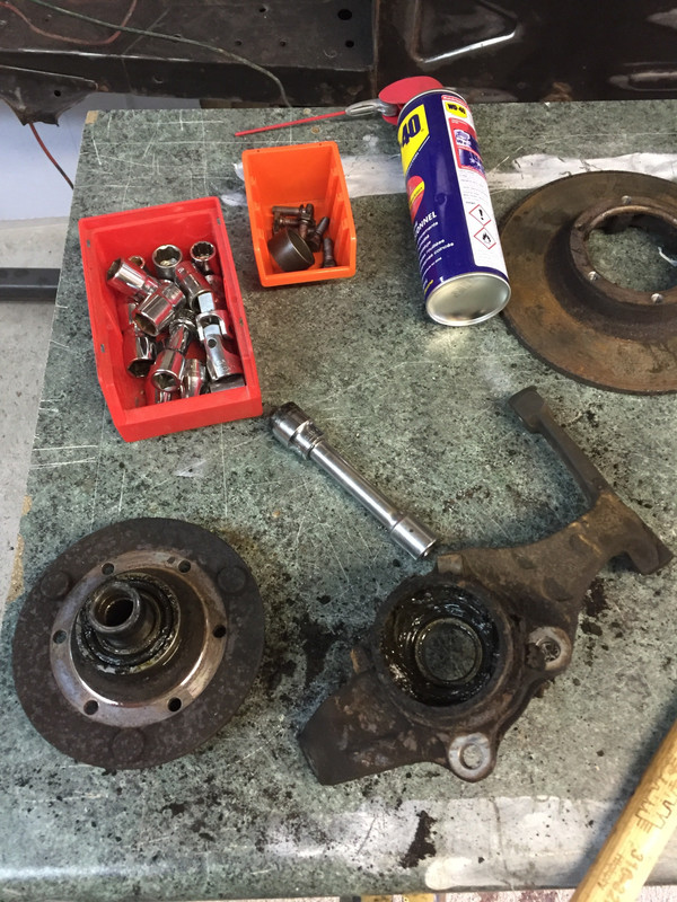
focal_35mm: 29
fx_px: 756
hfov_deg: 48.2
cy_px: 451
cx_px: 338
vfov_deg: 61.7
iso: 250
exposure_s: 1/20
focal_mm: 4.15
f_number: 2.2
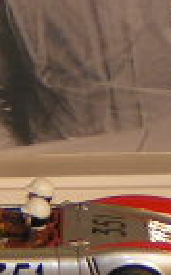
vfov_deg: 3.5
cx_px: -17
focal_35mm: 595
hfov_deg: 2.2
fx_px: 4450
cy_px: 162
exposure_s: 1/125
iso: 50
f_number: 3.5
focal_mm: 19.1
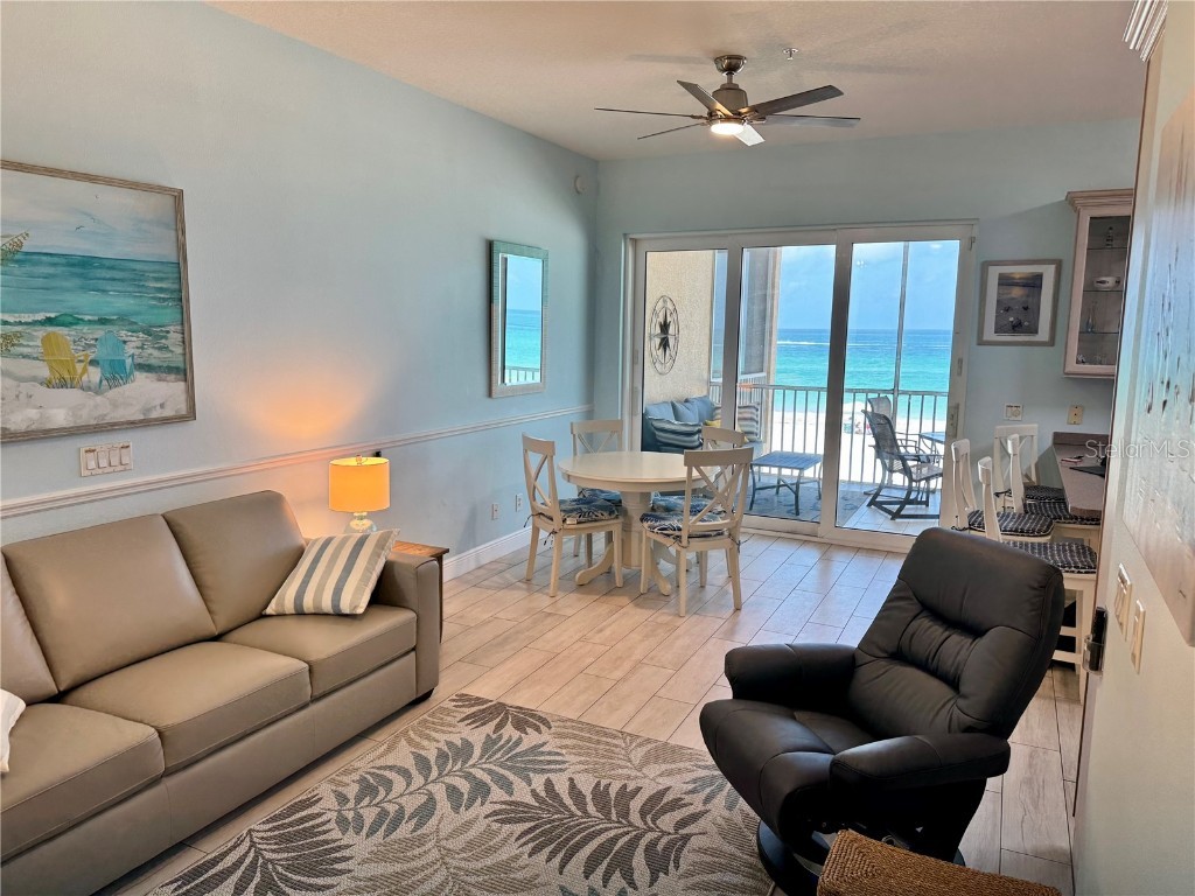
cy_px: 448
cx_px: 598
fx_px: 829
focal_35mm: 24
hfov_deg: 71.6
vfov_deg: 56.8
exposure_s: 1/120
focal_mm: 6.76
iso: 100
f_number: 1.78
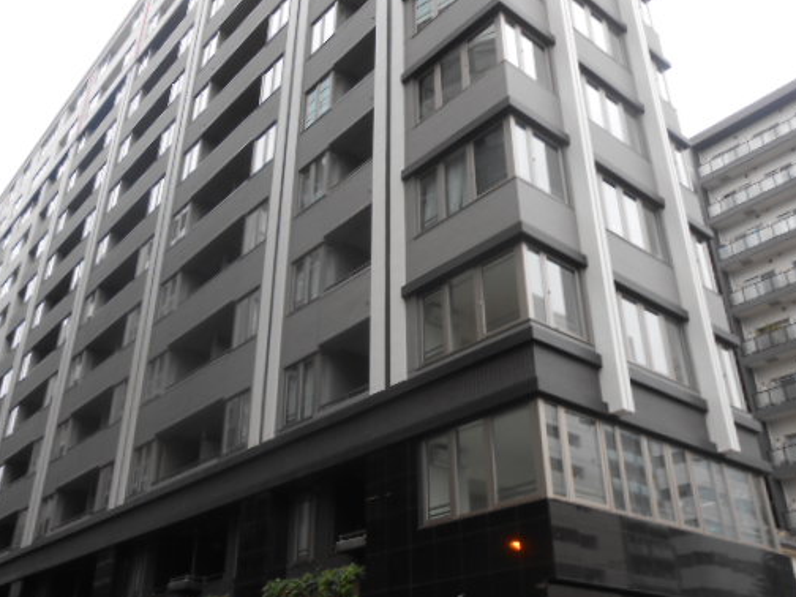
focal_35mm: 33
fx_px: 759
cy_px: 280
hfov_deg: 55.3
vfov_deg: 42.9
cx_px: 374
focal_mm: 4.6
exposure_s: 1/30
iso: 80
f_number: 3.5
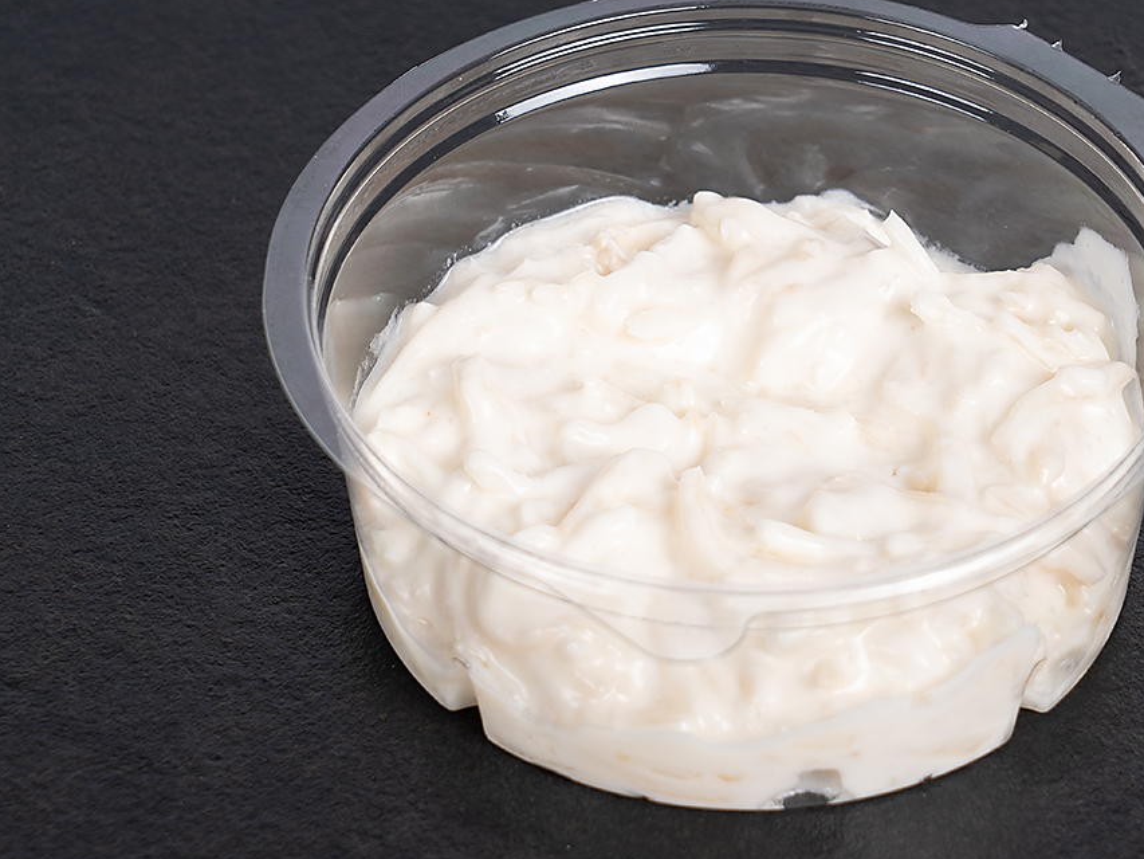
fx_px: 4694
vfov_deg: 10.4
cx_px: 750
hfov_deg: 13.9
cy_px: 401
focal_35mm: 142
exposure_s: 1/160
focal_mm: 105
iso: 100
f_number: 9
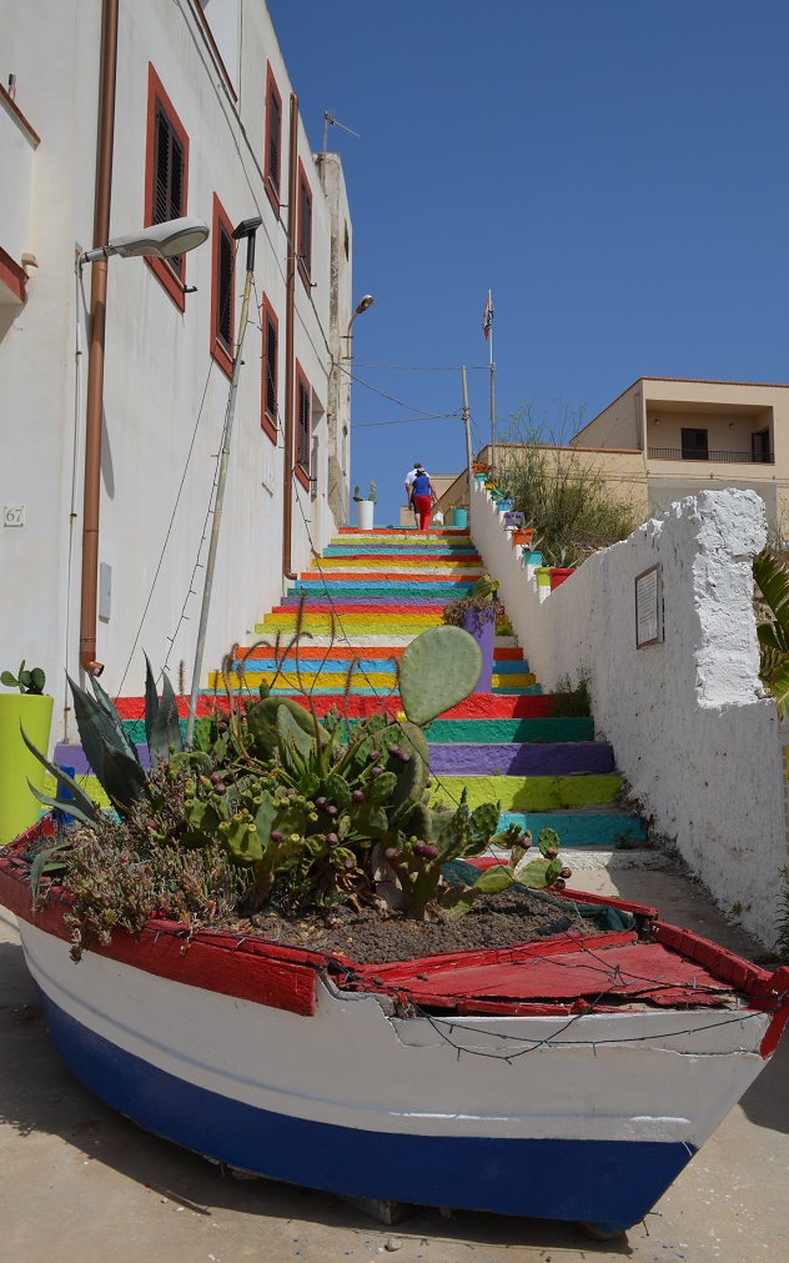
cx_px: 412
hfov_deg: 37.3
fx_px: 1170
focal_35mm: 34
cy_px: 635
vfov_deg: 56.7
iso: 100
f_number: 9
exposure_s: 1/320
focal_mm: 22
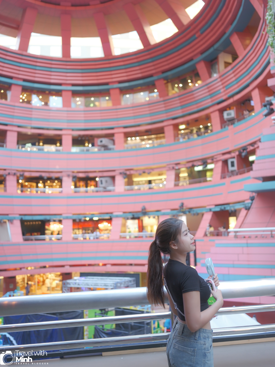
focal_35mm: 36
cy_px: 184
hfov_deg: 39.7
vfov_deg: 51.4
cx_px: 138
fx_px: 381
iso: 800
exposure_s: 1/60
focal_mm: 45
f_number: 2.8
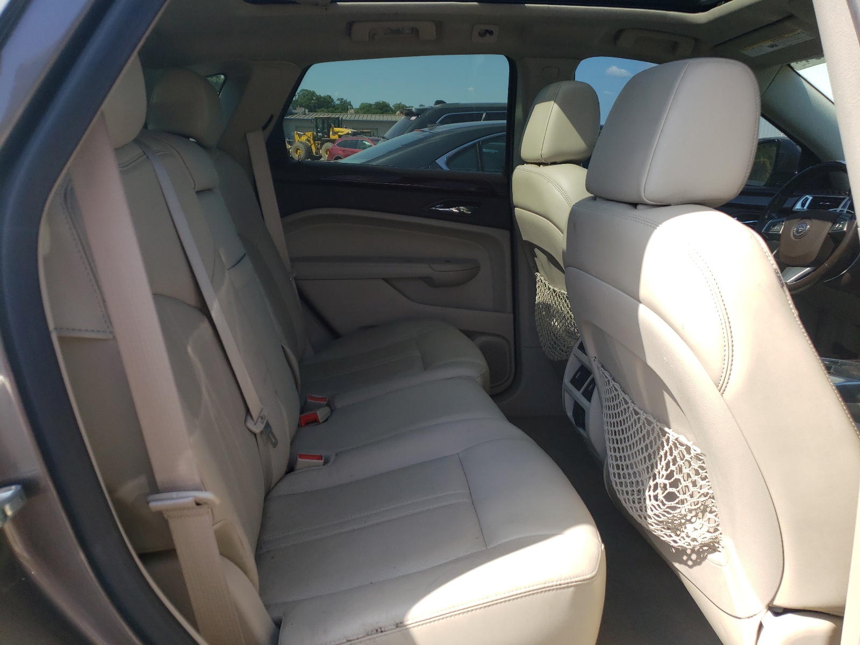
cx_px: 430
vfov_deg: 53.1
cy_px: 322
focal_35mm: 26
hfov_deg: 67.3
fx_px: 646
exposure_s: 1/909
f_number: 1.5
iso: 50
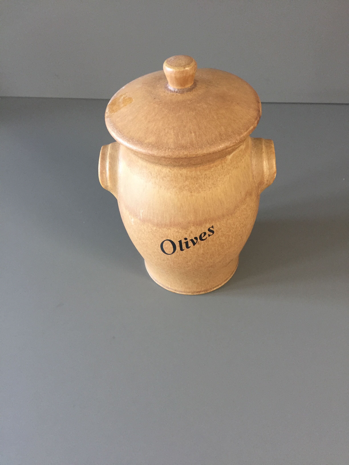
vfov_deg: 61.7
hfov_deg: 48.2
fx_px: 390
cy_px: 232
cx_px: 174
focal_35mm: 29
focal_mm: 4.15
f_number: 2.2
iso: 160
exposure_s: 1/33
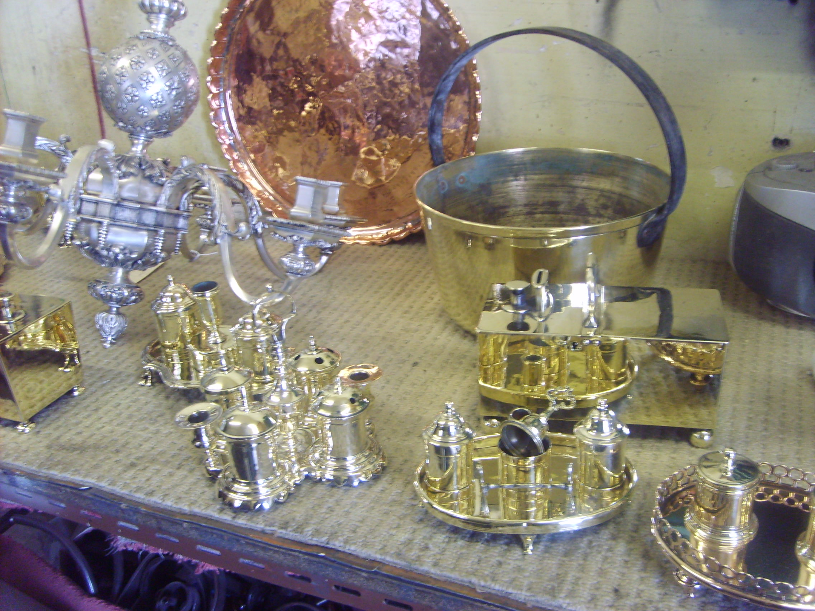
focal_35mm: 35
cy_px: 306
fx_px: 824
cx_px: 408
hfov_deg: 52.6
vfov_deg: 40.7
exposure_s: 1/10
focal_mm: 5.8
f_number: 2.8
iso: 140
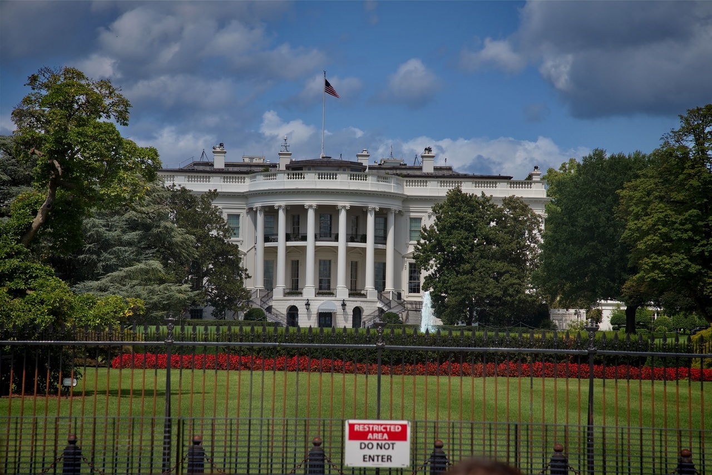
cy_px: 238
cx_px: 356
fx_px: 2374
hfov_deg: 17.1
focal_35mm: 120
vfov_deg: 11.4
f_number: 9
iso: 100
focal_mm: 120
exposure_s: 1/320
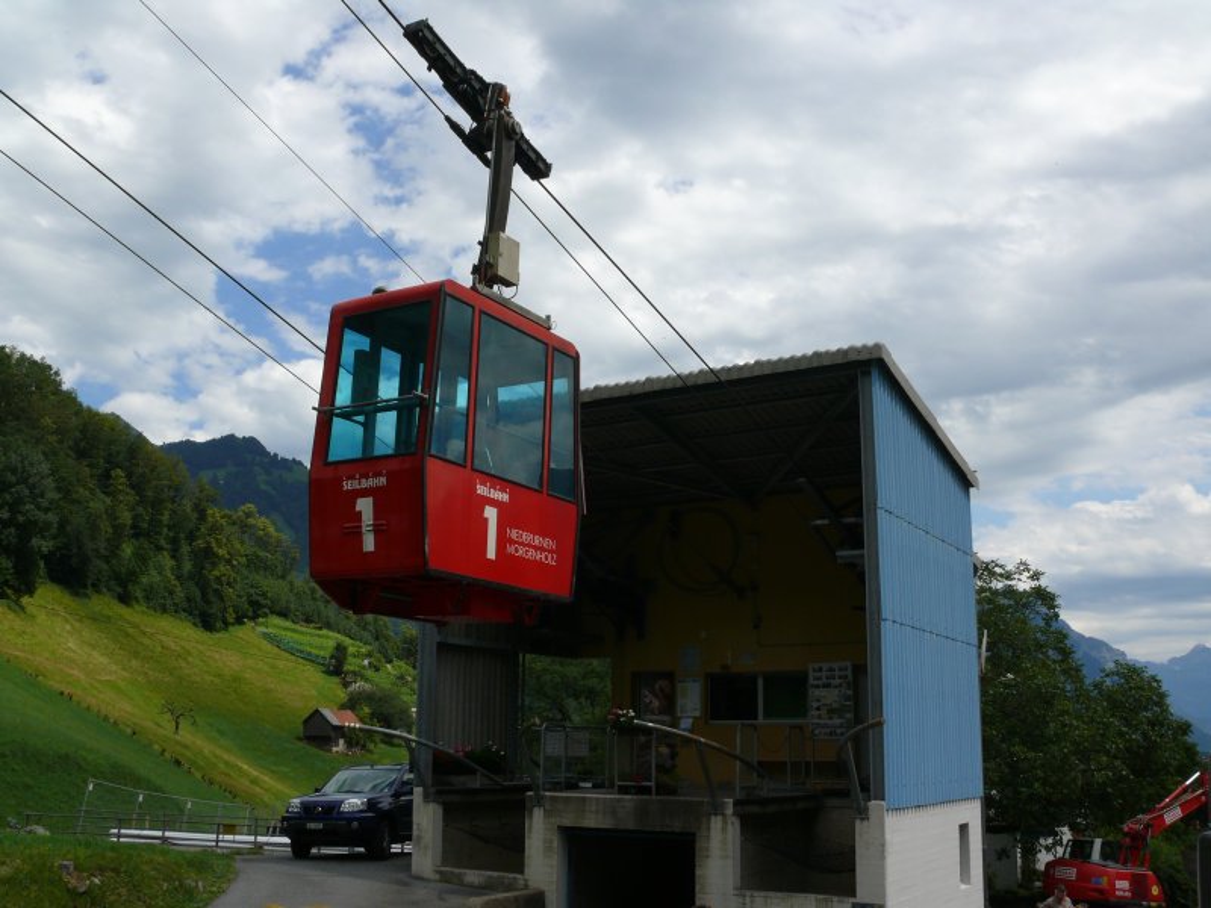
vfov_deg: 40.7
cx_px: 606
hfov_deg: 52.6
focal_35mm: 35
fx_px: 1224
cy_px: 454
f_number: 8
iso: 100
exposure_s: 1/400
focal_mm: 7.4
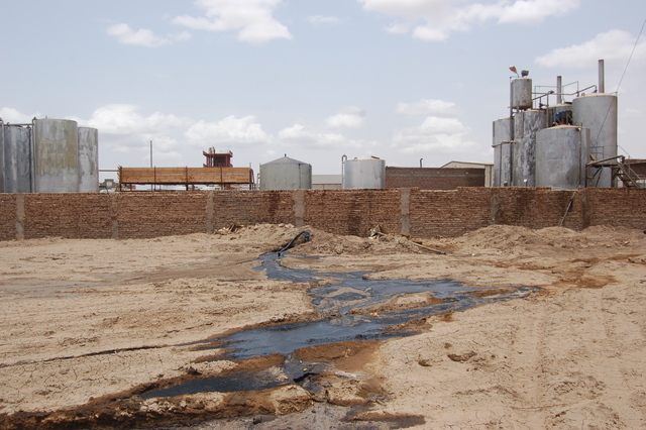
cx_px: 323
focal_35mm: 28
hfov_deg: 64.6
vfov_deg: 45.6
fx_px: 511
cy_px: 215
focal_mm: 19
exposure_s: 1/400
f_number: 10
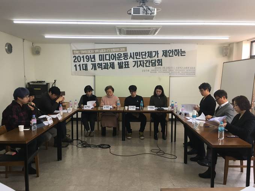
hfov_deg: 61.7
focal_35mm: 29
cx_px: 128
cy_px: 96
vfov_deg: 48.2
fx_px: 214
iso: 32
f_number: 2.2
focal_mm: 4.15
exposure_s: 1/30
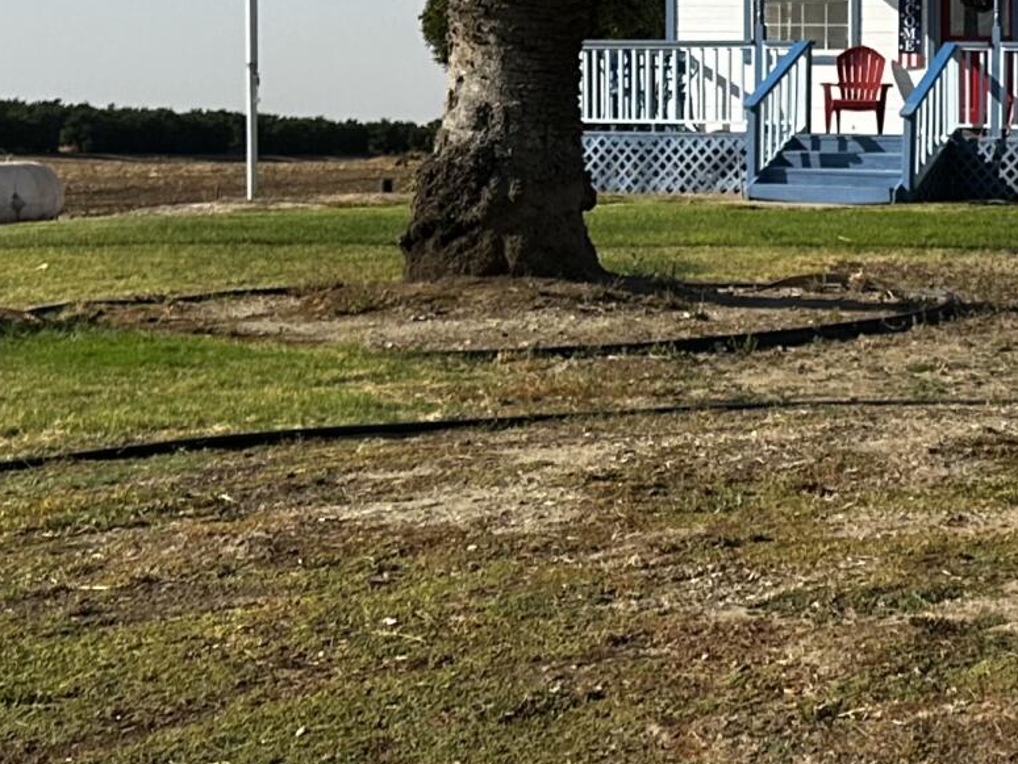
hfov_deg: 19.9
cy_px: 254
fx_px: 2736
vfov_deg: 15.9
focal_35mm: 93
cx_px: 1197
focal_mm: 6.86
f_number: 1.78
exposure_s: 1/5263
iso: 80
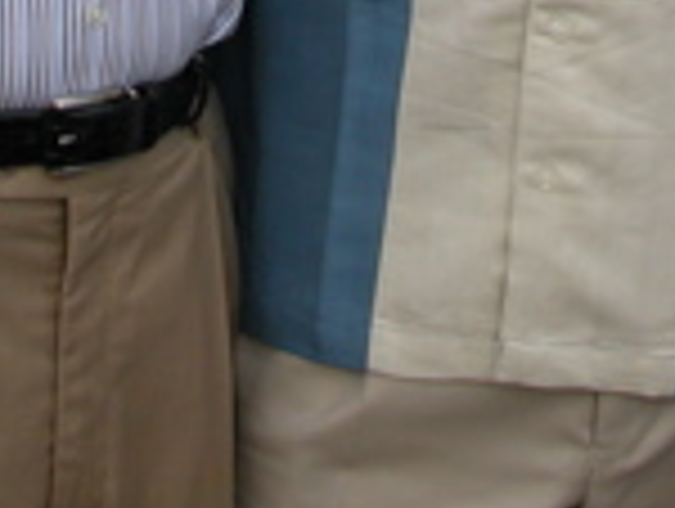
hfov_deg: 14.0
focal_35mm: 140
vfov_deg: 9.9
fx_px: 2734
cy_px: -490
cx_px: 459
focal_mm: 8.9
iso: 100
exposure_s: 1/177
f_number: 5
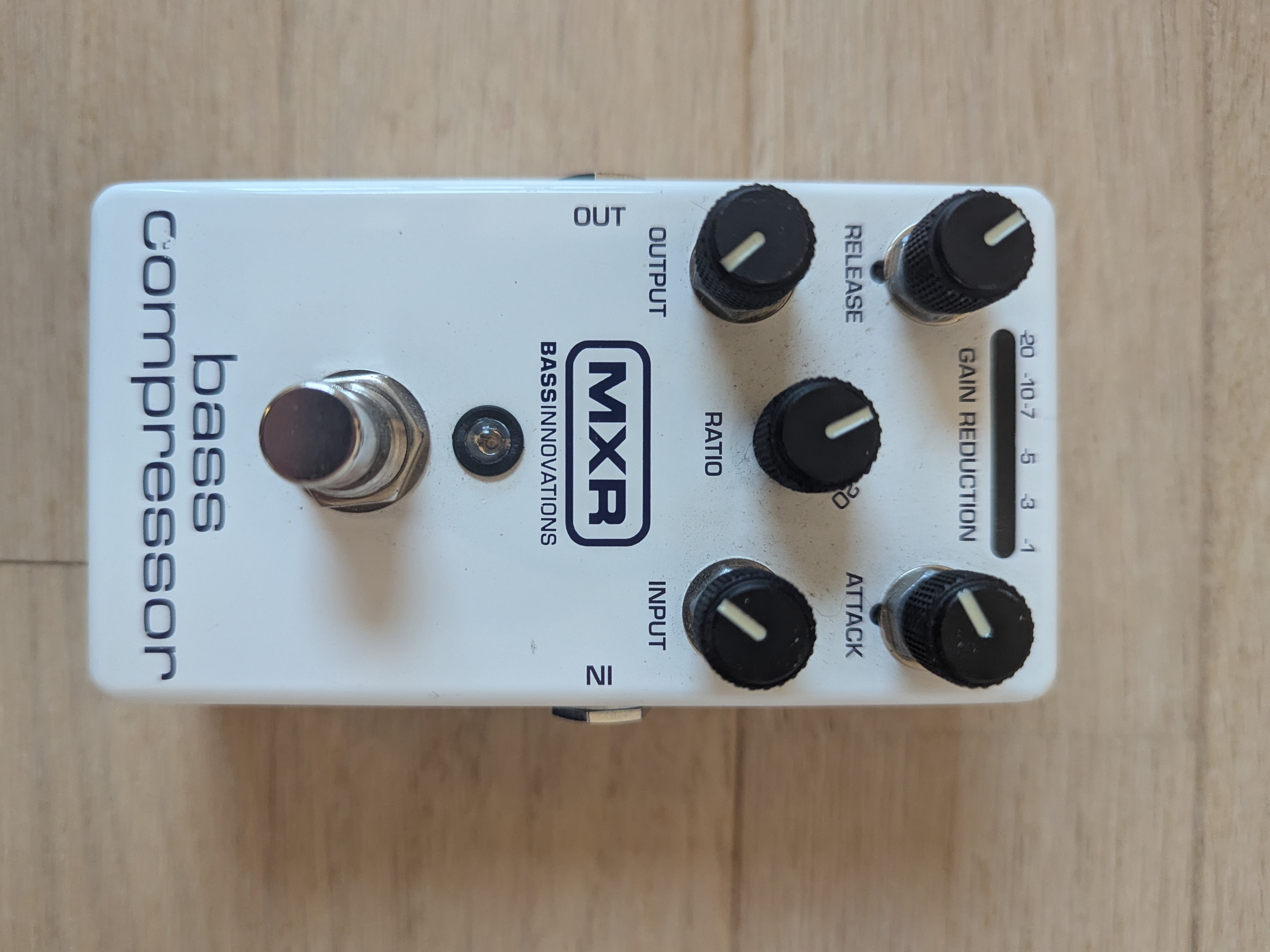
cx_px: 612
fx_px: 917
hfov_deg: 69.4
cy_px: 478
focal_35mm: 25
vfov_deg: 54.9
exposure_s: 1/123
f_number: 1.85
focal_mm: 6.81
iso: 1187
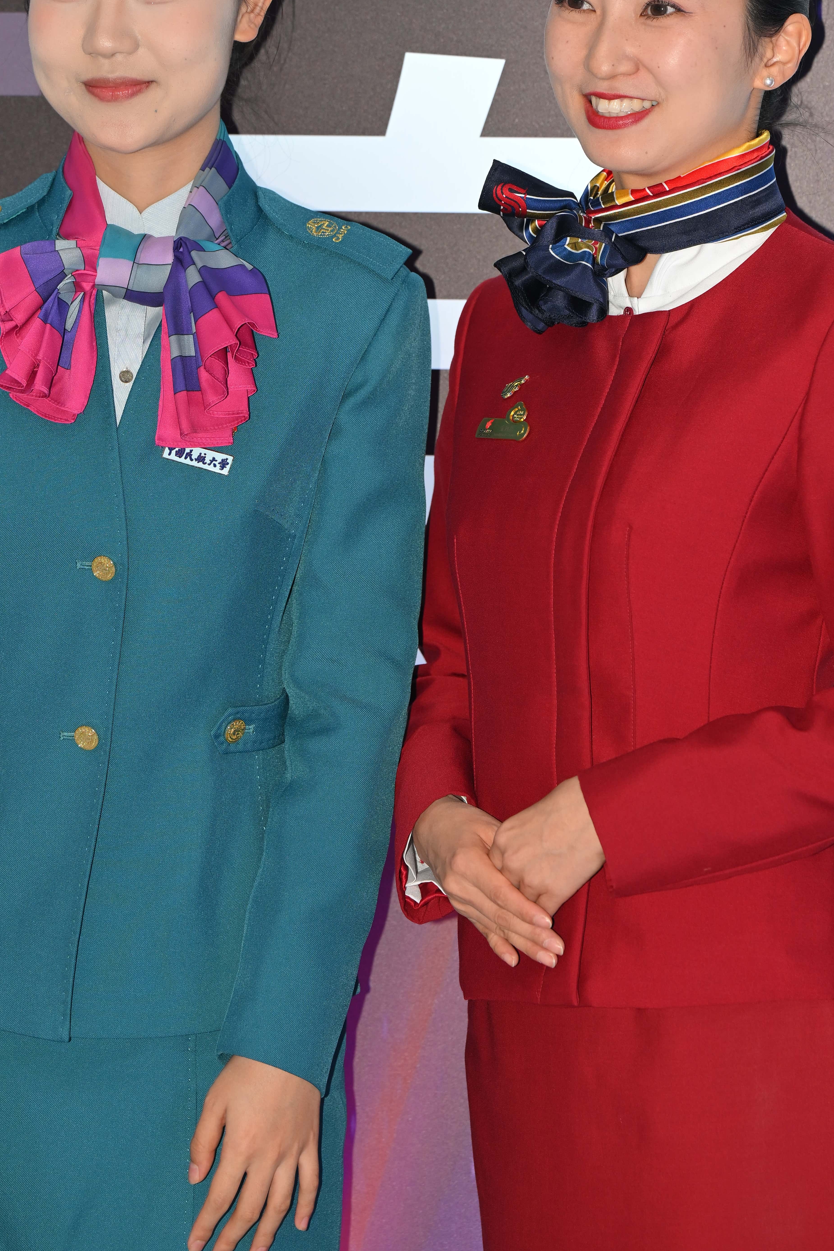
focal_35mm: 179
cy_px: 405
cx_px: 354
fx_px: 6220
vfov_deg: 11.5
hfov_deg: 7.7
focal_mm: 120
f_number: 4
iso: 400
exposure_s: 1/250
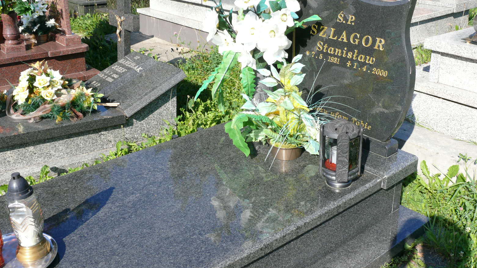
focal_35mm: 39
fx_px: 493
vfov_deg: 30.3
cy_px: 96
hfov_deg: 51.6
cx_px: 239
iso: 100
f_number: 5.6
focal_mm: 7.4
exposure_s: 1/250
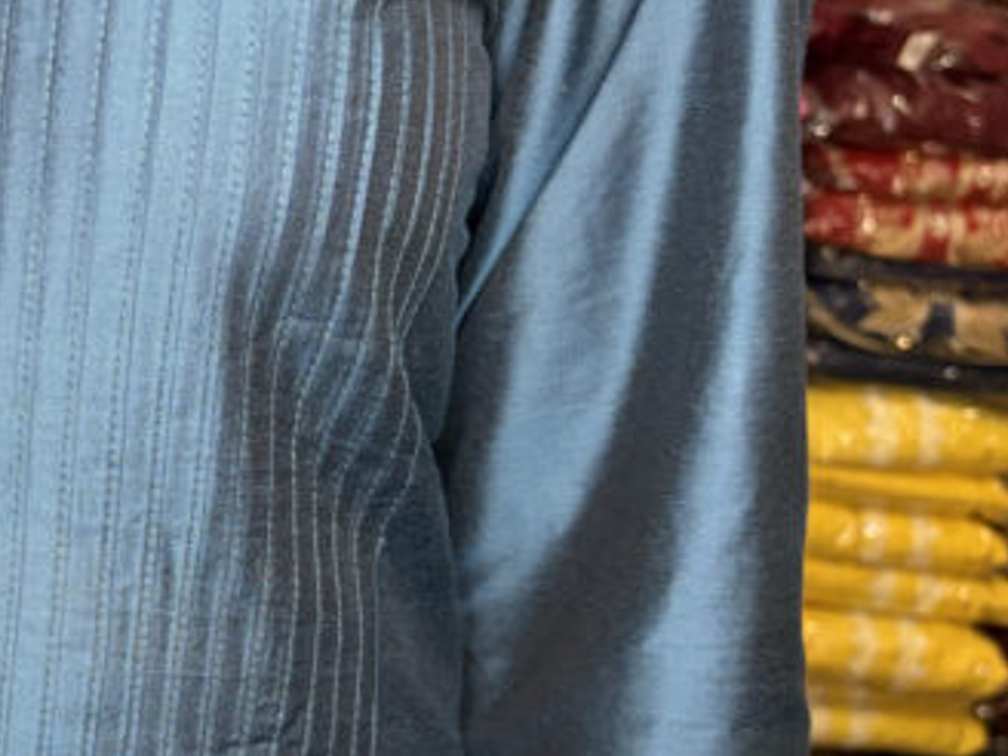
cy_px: 496
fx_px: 2155
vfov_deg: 19.8
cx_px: -58
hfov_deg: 24.8
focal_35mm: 74
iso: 250
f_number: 1.6
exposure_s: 1/50
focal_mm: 5.96
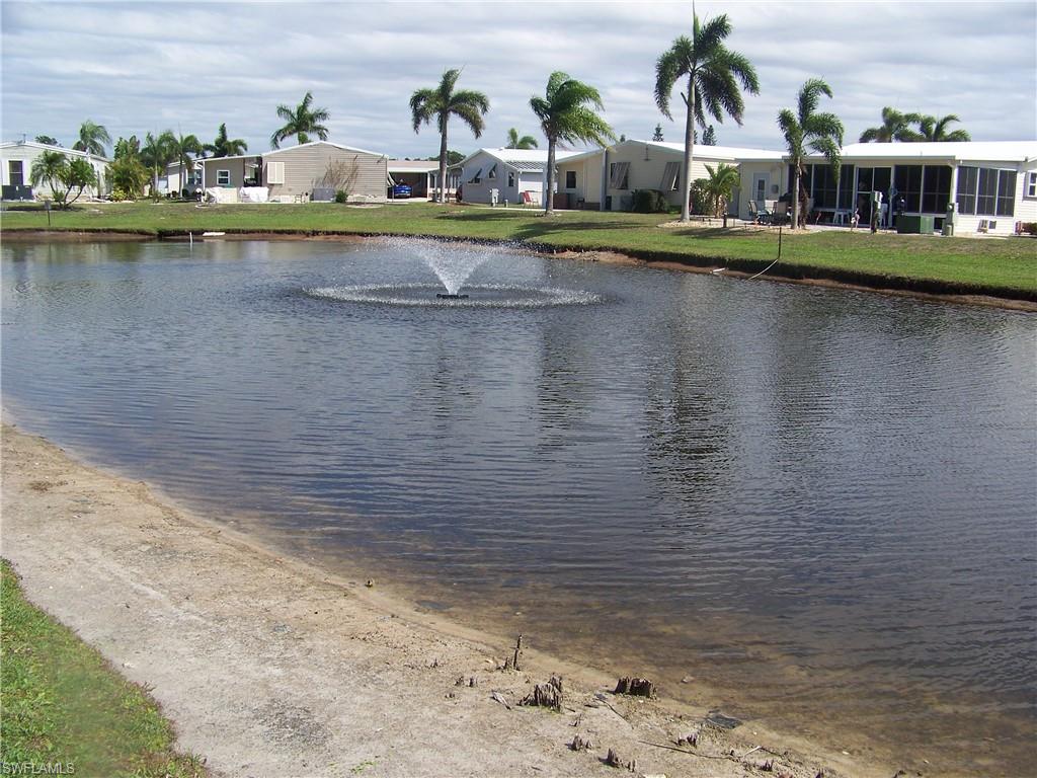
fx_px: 1078
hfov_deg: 51.4
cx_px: 518
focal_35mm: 36
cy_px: 389
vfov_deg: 39.7
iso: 64
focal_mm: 5.85
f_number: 4
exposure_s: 1/500
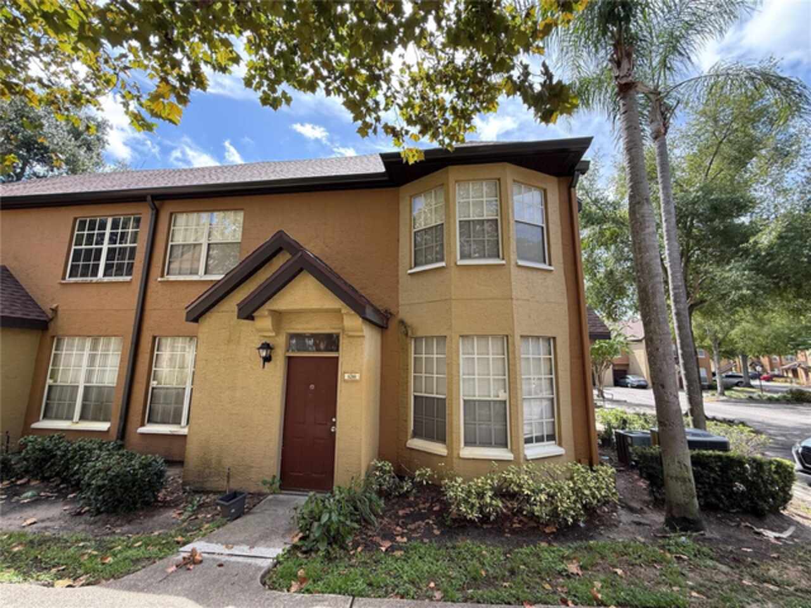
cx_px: 406
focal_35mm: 14
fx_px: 328
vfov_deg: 85.7
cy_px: 304
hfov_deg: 102.1
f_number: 2.2
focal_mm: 2.22
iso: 64
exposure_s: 1/284
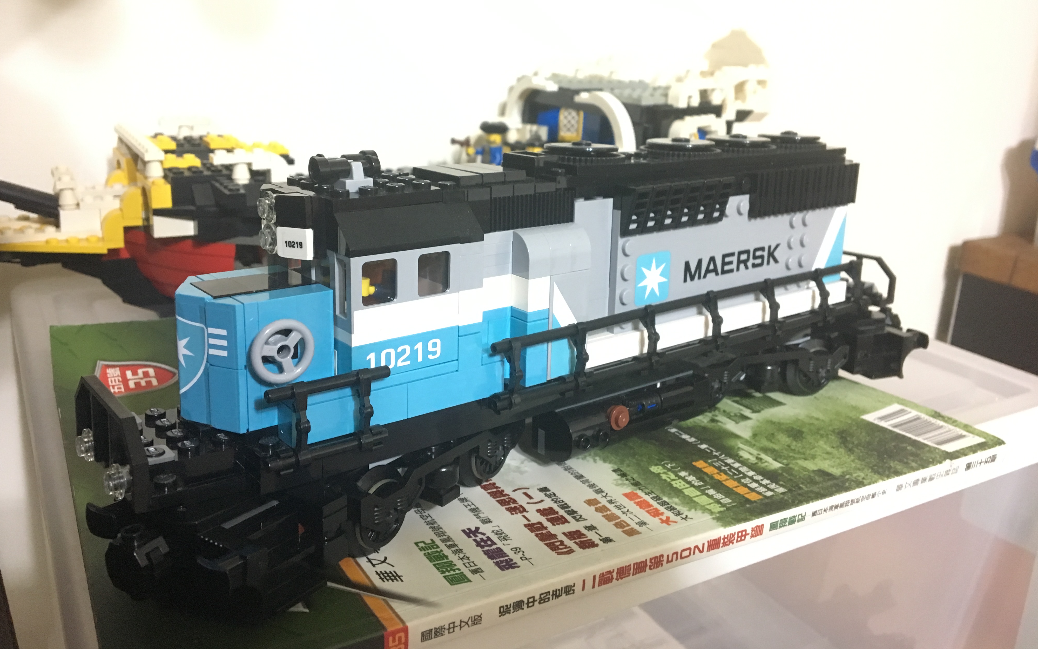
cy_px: 267
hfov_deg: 61.2
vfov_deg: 40.5
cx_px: 517
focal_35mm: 31
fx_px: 877
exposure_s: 1/15
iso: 200
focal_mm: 4.15
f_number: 2.2
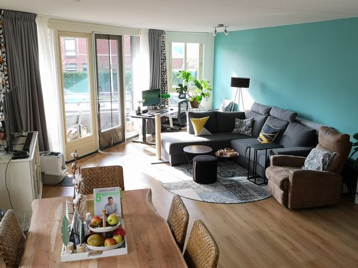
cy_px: 134
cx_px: 179
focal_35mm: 32
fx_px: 331
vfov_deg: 44.2
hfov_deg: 56.8
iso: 50
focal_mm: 5.58
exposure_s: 1/50
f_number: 1.8
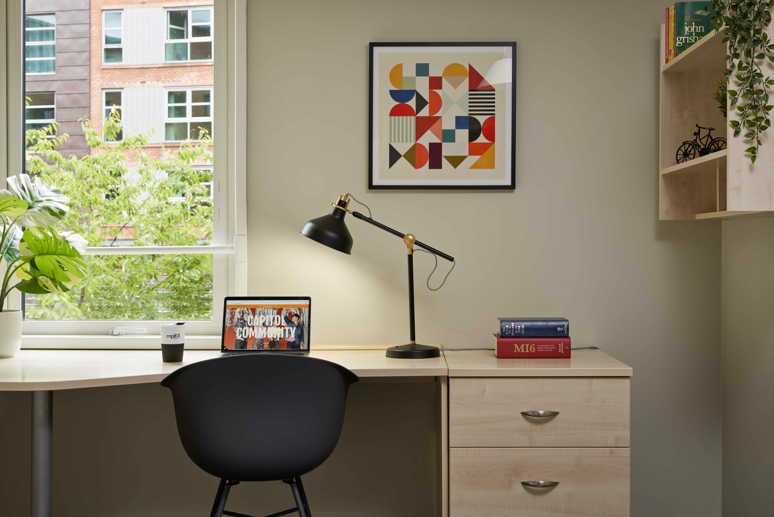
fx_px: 1075
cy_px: 258
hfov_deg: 39.6
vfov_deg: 27.0
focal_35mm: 50
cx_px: 387
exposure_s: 1/3
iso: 50
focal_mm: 50
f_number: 10
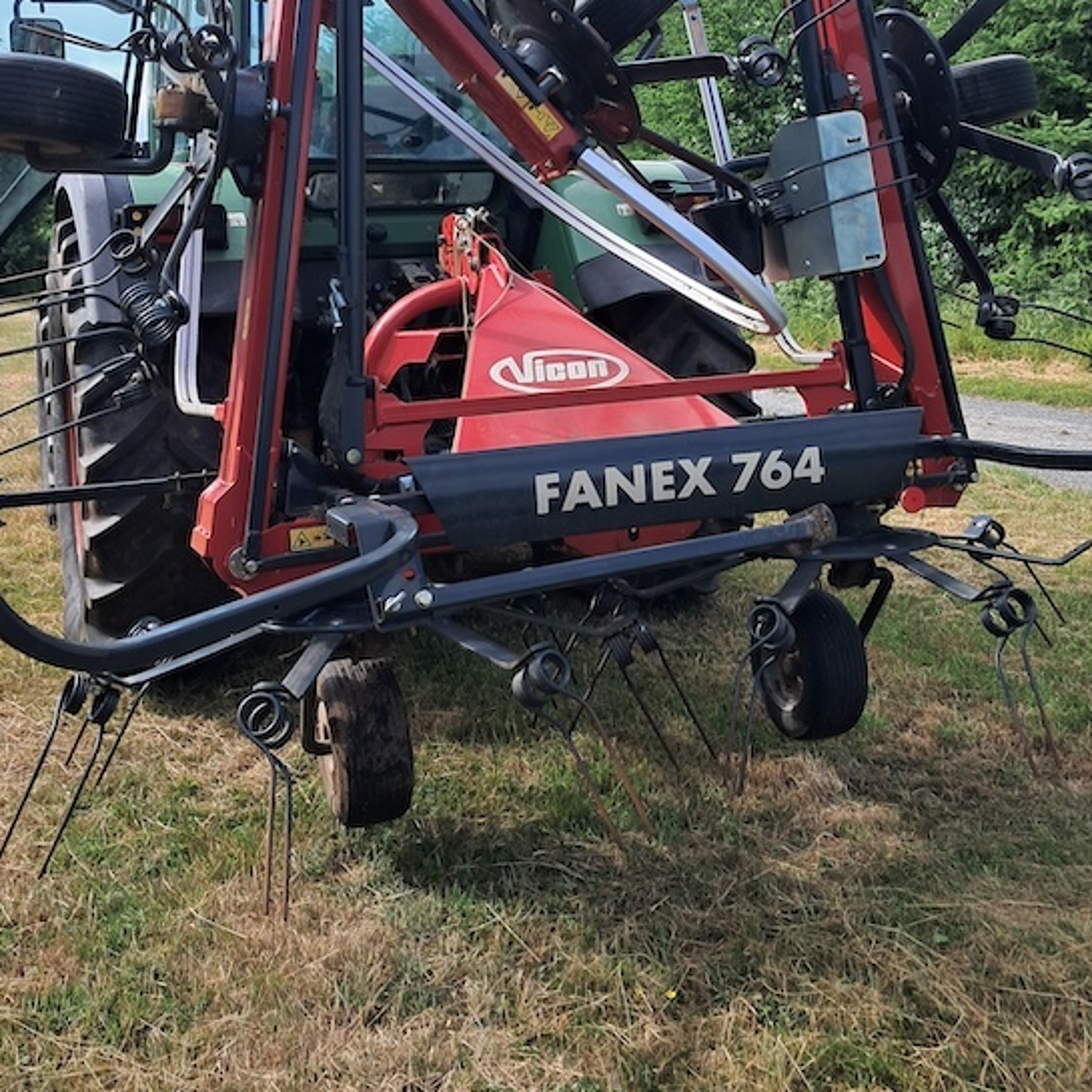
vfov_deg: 39.3
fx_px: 1499
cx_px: 633
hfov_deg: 39.9
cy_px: 319
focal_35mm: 42
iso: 50
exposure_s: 1/454
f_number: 1.8
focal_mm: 4
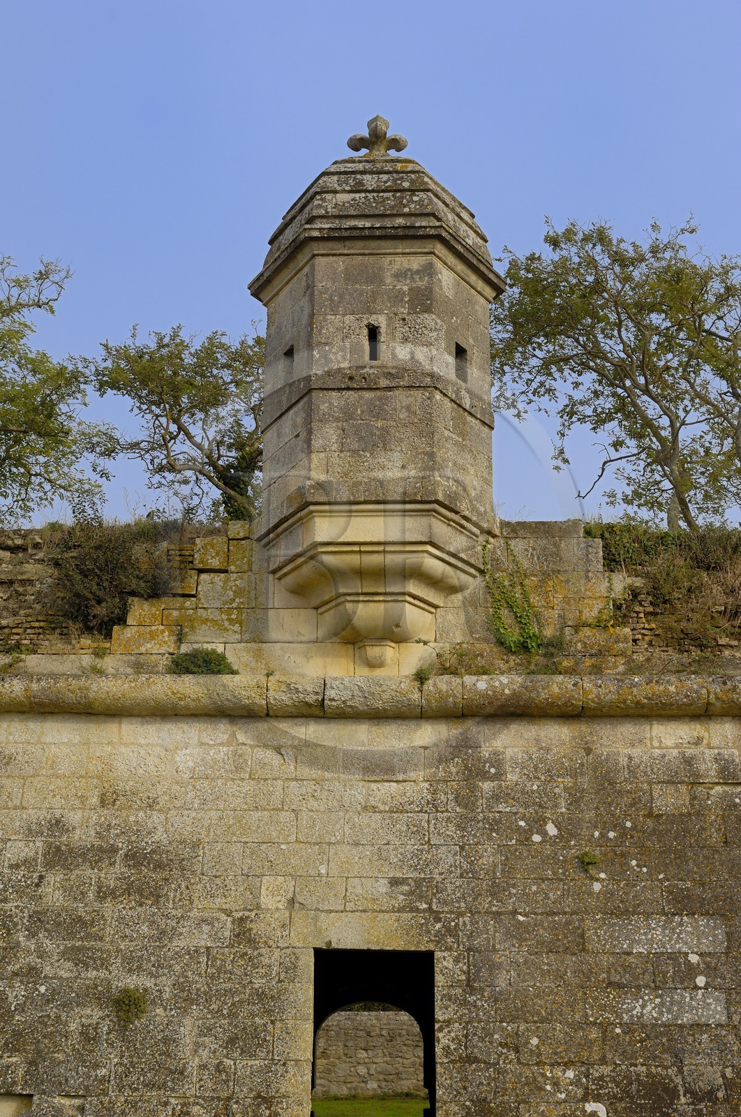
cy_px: 558
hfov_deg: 28.0
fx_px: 1486
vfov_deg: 41.2
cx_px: 370
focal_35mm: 48
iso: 100
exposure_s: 1/160
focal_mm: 32
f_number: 7.6
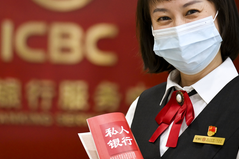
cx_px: 79
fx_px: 1115
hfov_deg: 12.2
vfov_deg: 8.2
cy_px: 32
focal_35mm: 168
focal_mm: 105
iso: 2500
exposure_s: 1/400
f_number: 3
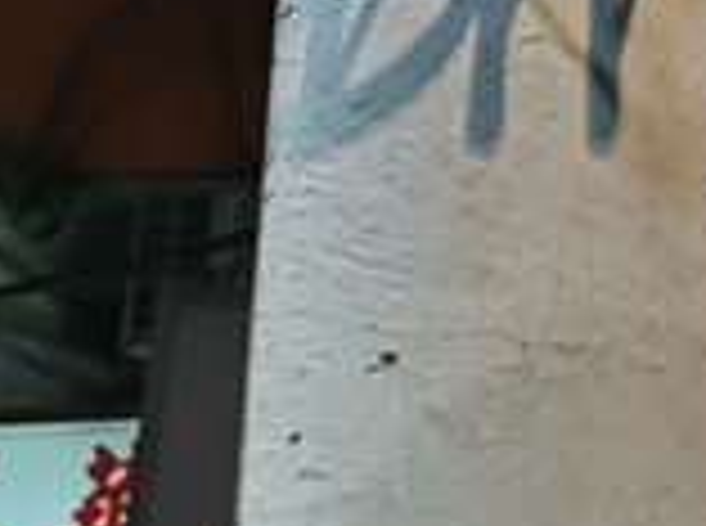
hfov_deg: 14.3
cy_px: -647
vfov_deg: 9.7
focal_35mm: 138
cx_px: 342
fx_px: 2808
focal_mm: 3.95
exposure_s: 1/60
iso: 64
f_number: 1.8
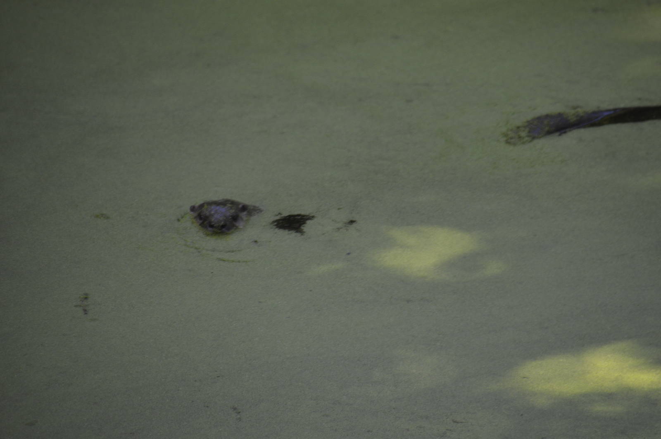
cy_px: 220
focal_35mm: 450
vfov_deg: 3.0
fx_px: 8256
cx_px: 330
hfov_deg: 4.6
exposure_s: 1/125
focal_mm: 300
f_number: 6.3
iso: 560
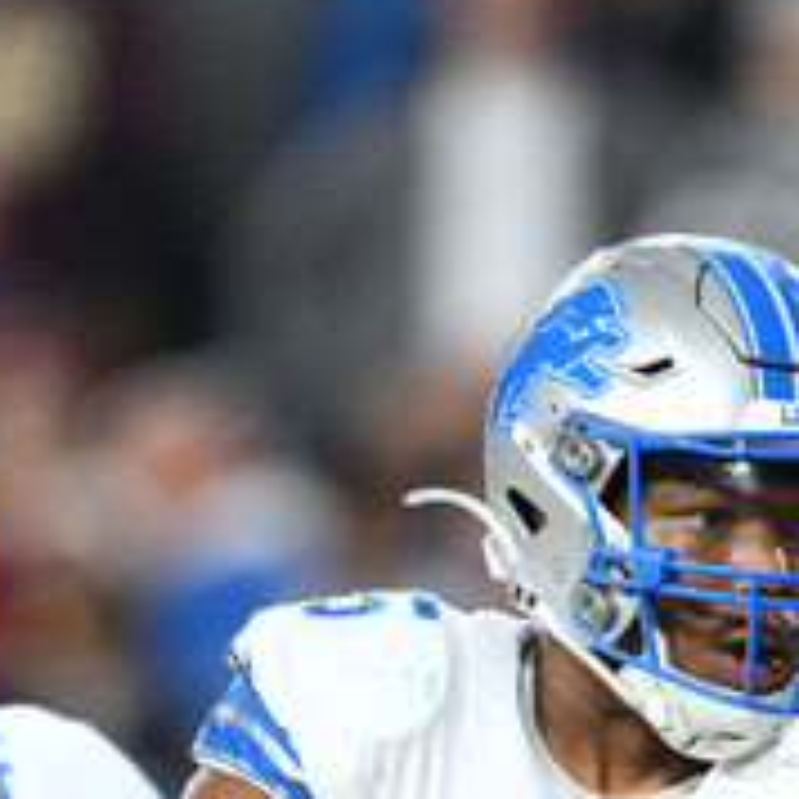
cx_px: 947
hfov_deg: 0.9
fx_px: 51105
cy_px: 1398
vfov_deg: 0.9
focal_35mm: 1957
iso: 3200
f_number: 2.8
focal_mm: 400
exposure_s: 1/2500
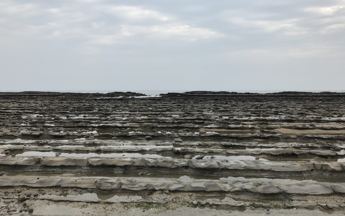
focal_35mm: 30
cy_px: 90
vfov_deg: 41.7
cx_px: 172
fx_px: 282
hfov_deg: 62.9
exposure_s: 1/3195
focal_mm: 3.99
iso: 20
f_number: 1.8
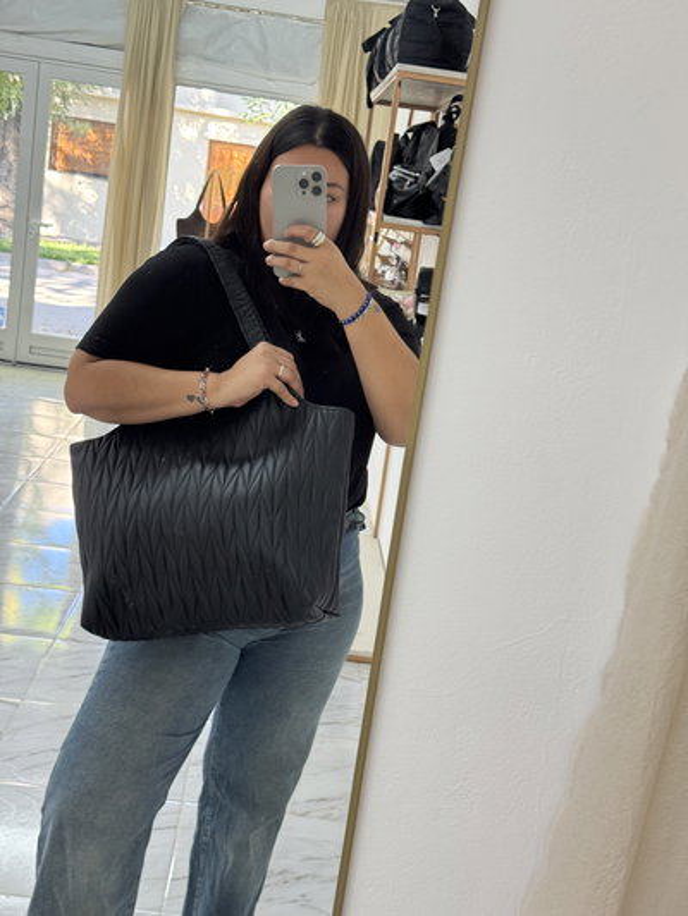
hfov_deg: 30.3
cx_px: 344
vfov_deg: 39.6
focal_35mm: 48
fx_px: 1272
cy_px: 458
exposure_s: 1/50
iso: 80
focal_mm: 6.76
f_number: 1.78
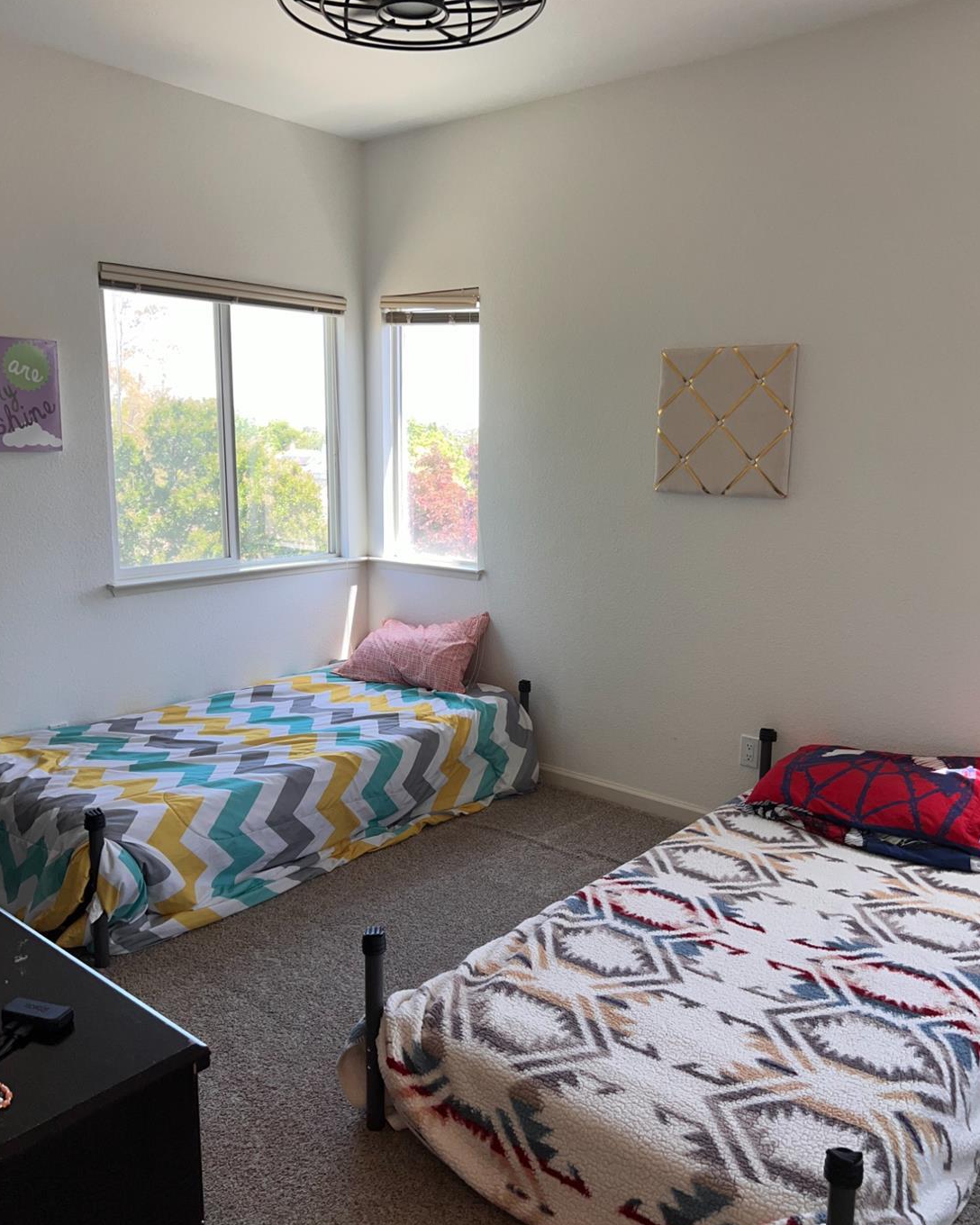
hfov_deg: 51.5
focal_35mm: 28
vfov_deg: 62.2
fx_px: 1015
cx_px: 482
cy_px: 597
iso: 32
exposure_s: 1/248
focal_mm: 5.7
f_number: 1.5
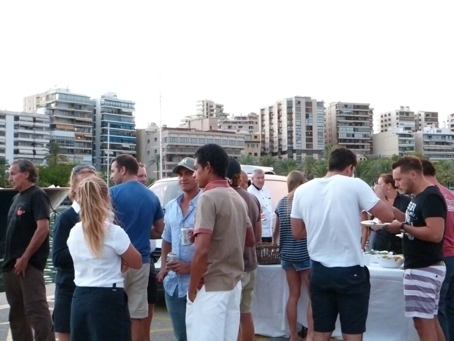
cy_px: 170
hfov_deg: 42.9
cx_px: 227
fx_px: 577
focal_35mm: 44
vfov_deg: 32.9
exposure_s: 1/80
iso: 1600
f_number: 3.2
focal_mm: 7.8
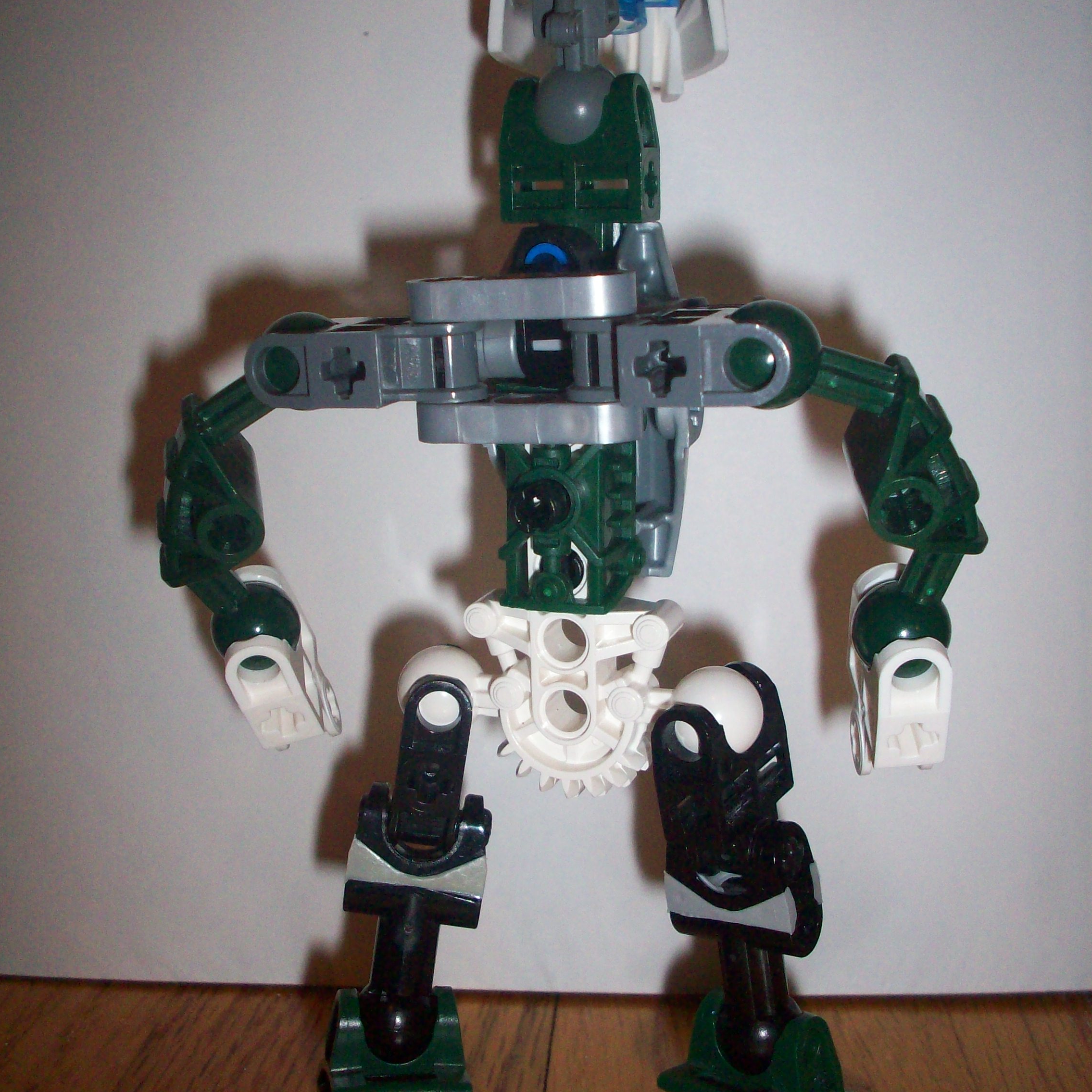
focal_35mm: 44
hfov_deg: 38.3
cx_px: 542
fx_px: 1570
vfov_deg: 38.3
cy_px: 541
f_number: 2.8
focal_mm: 6.2
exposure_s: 1/64
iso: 160
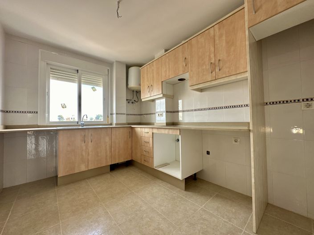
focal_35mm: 14
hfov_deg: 102.1
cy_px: 118
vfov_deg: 85.6
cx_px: 157
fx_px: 127
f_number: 2.2
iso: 50
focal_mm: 2.22
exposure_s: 1/121
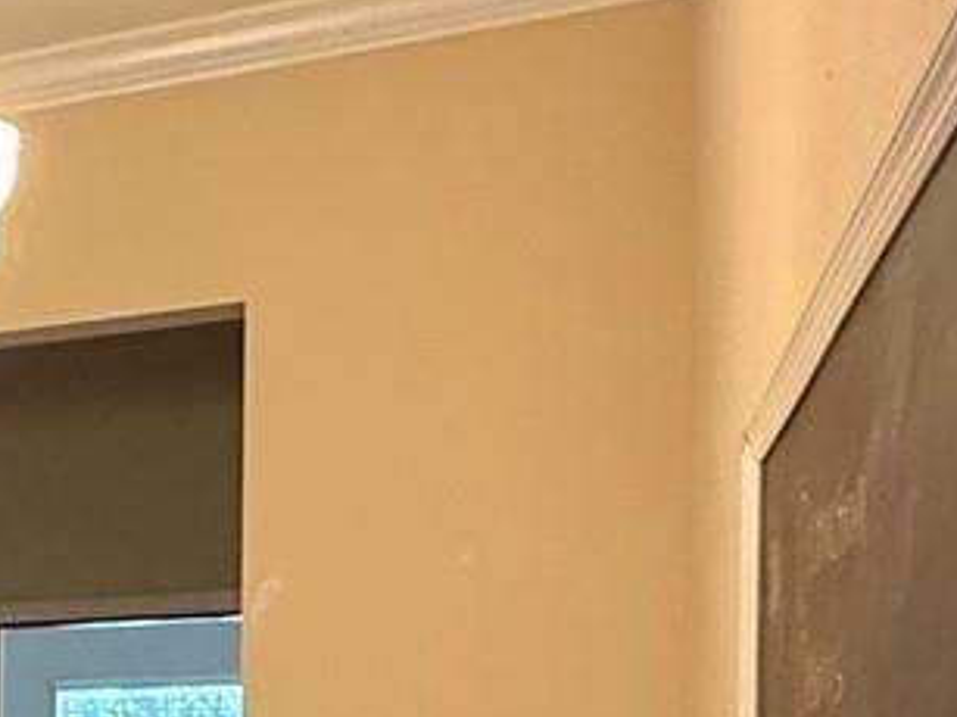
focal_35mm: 73
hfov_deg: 21.3
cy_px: 904
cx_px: -580
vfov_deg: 18.8
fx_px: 2017
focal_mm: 2.22
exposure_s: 1/60
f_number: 2.2
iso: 500
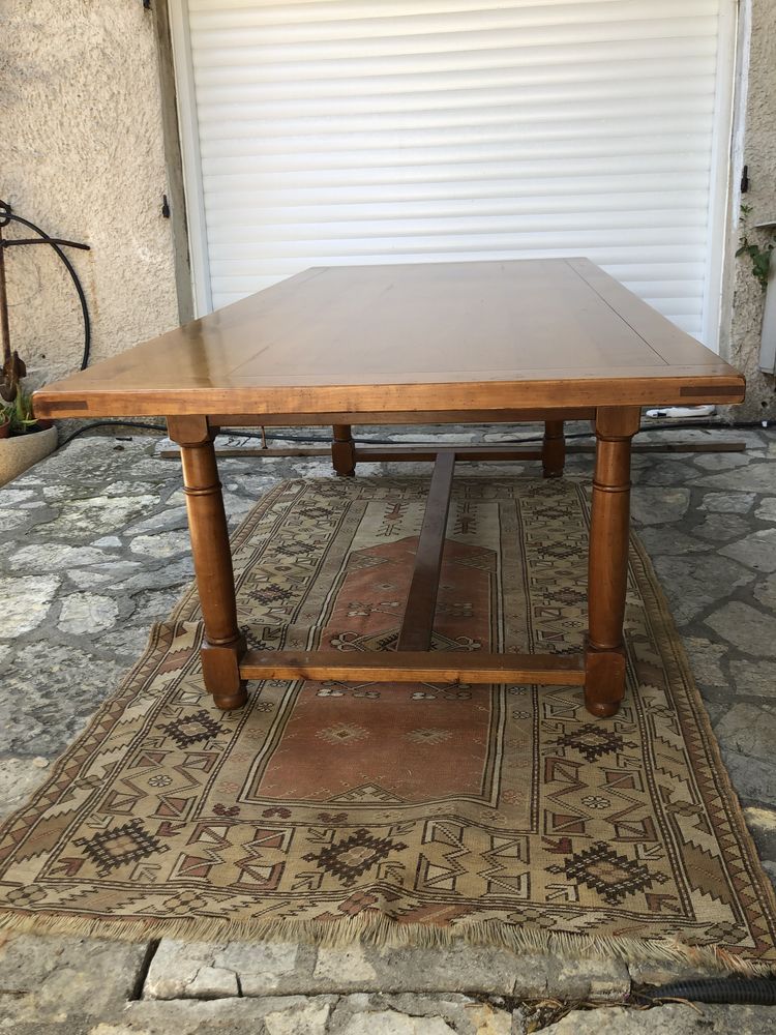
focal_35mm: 28
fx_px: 837
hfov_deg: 49.7
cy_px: 518
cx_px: 388
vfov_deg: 63.4
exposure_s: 1/167
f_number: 1.8
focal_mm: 3.99
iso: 20
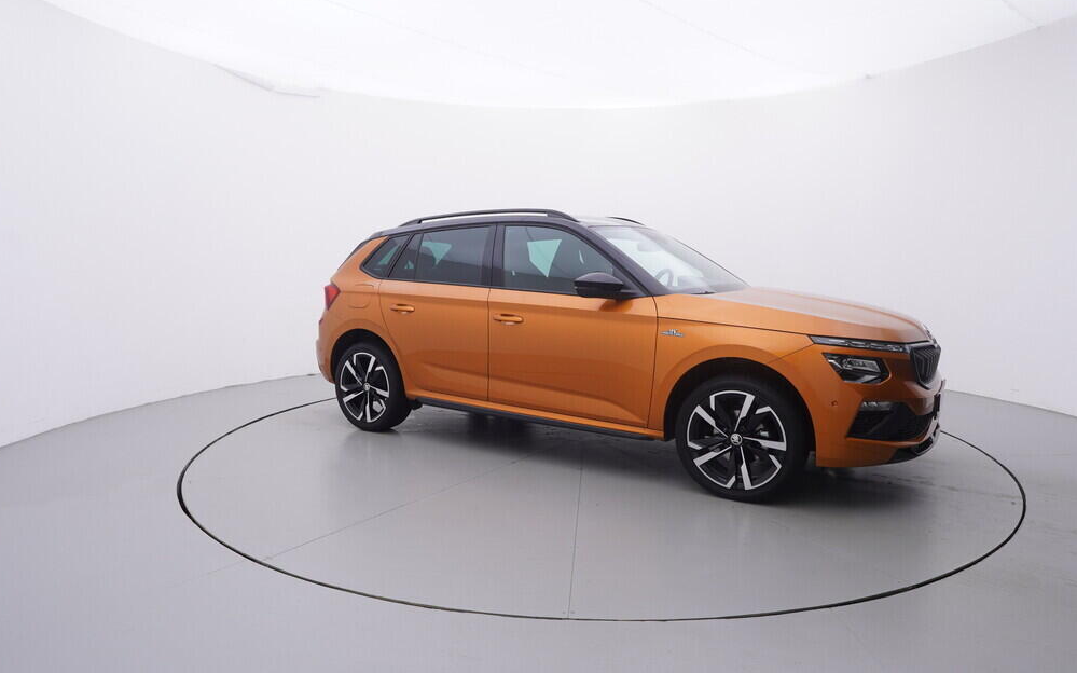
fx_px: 690
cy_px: 344
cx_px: 536
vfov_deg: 52.0
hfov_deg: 75.9
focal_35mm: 24
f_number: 5
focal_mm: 15
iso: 200
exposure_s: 1/80
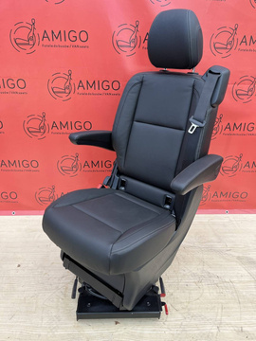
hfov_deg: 53.1
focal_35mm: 26
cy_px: 170
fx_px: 256
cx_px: 128
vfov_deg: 67.3
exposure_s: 1/459
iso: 50
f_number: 1.6
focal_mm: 5.1
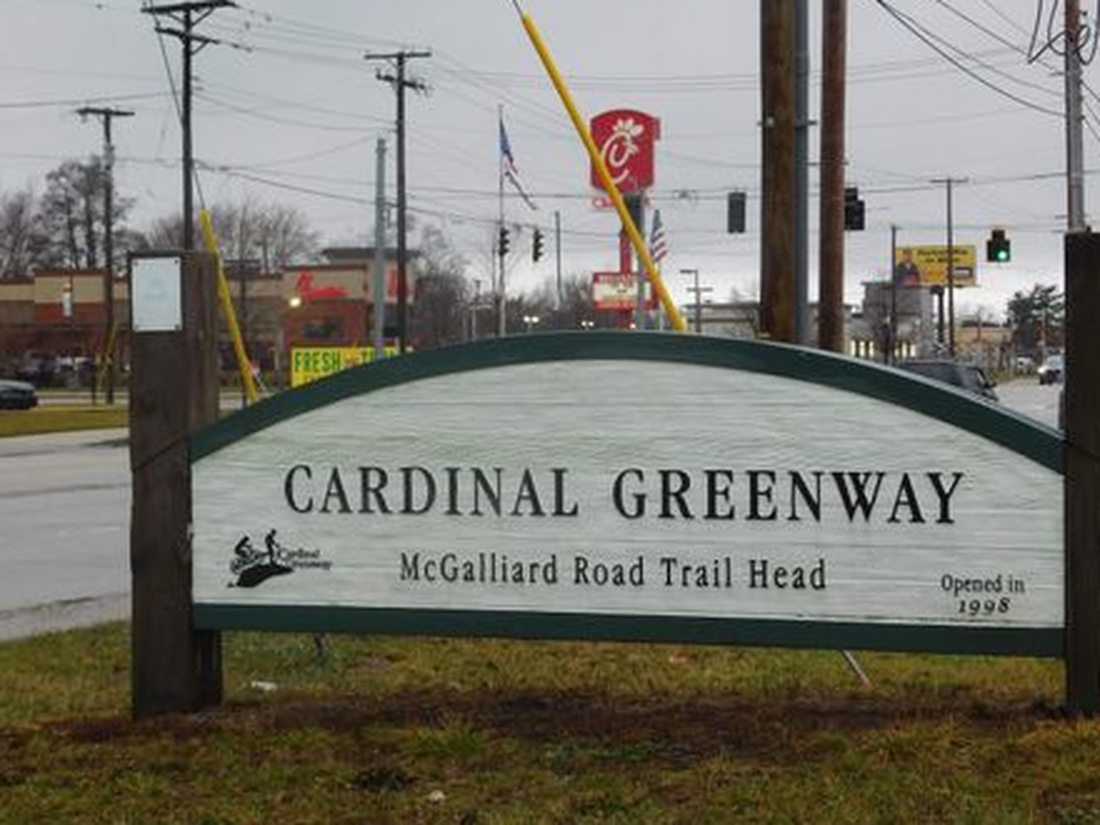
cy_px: 399
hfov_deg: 26.0
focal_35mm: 75
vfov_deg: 19.6
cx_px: 620
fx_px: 2383
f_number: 4.2
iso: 125
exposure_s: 1/125
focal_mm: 11.7
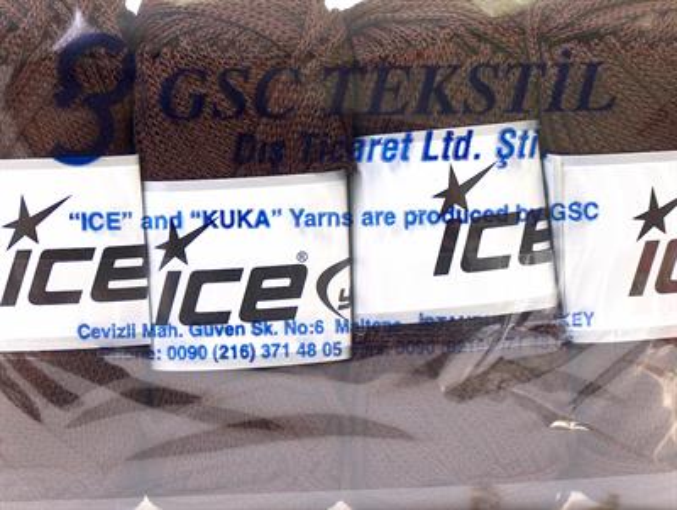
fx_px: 1939
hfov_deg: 19.8
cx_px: 338
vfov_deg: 15.0
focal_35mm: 99
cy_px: 255
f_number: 2.9
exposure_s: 1/12.7
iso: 200
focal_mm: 20.29
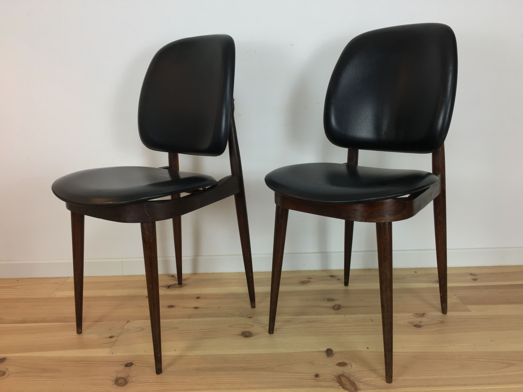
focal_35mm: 29
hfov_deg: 61.7
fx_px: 438
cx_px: 262
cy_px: 196
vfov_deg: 48.2
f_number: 2.2
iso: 40
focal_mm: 4.15
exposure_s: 1/33
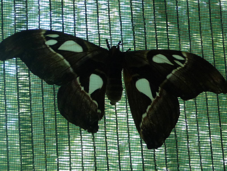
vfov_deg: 9.2
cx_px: 114
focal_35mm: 161
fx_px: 1056
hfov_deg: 12.3
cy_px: 86
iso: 160
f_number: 4.7
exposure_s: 1/50
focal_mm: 16.3
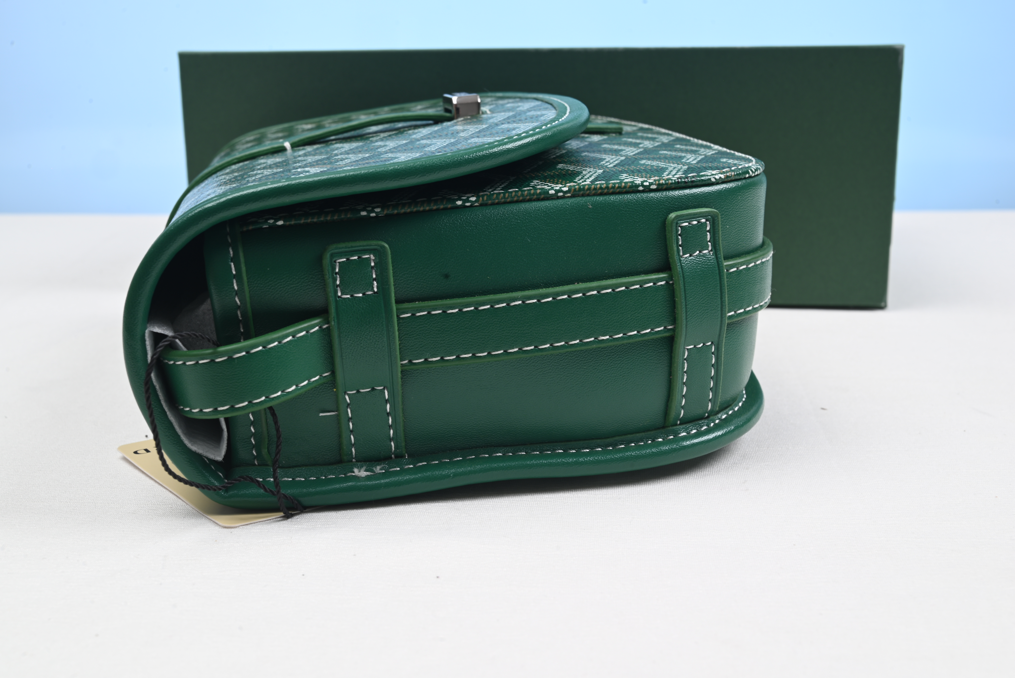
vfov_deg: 33.4
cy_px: 339
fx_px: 1128
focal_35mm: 40
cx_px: 508
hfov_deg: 48.4
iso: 100
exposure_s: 1/2
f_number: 16
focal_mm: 40
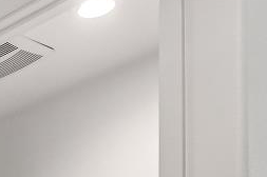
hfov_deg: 16.5
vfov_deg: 11.3
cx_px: -250
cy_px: 444
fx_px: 726
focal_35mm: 98
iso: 400
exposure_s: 1/15
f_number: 9
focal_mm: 11
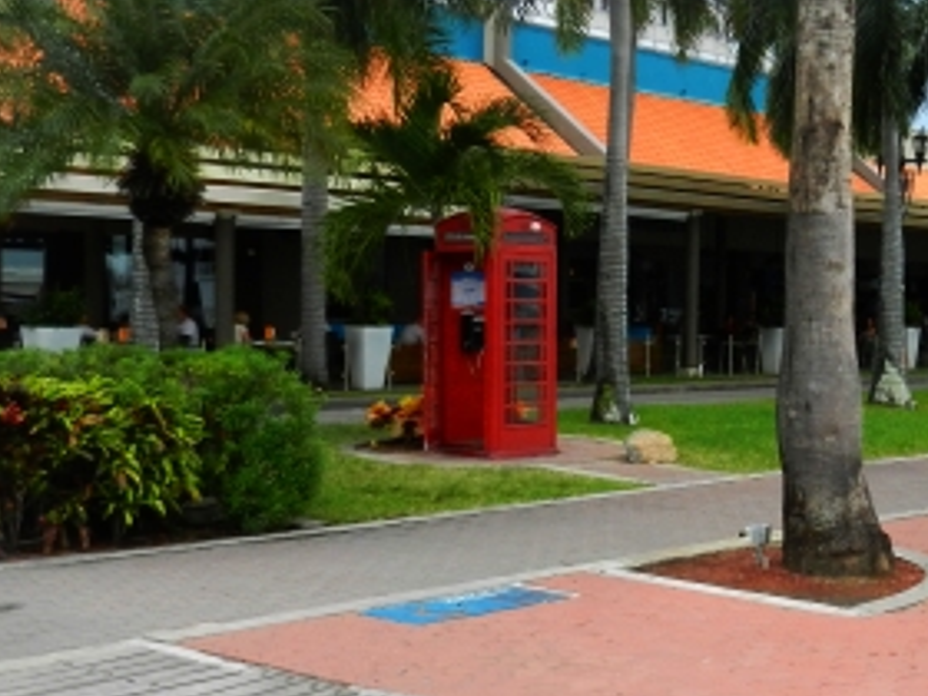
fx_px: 1555
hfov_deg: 31.2
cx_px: 885
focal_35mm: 58
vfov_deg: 25.2
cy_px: 365
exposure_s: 1/640
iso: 160
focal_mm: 4.5
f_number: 3.5
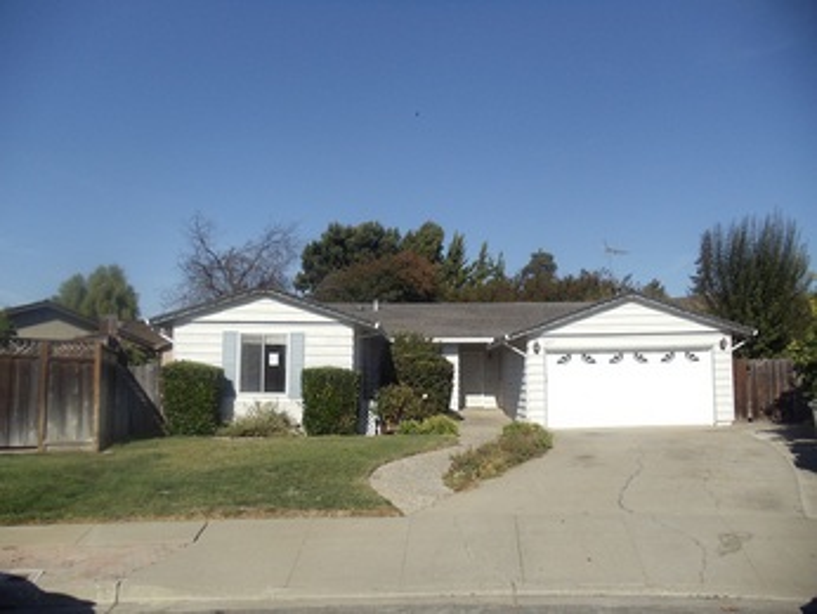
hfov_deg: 42.9
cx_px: 408
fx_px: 1039
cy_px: 307
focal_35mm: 44
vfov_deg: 32.9
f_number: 7.1
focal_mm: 6
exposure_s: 1/500
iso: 100
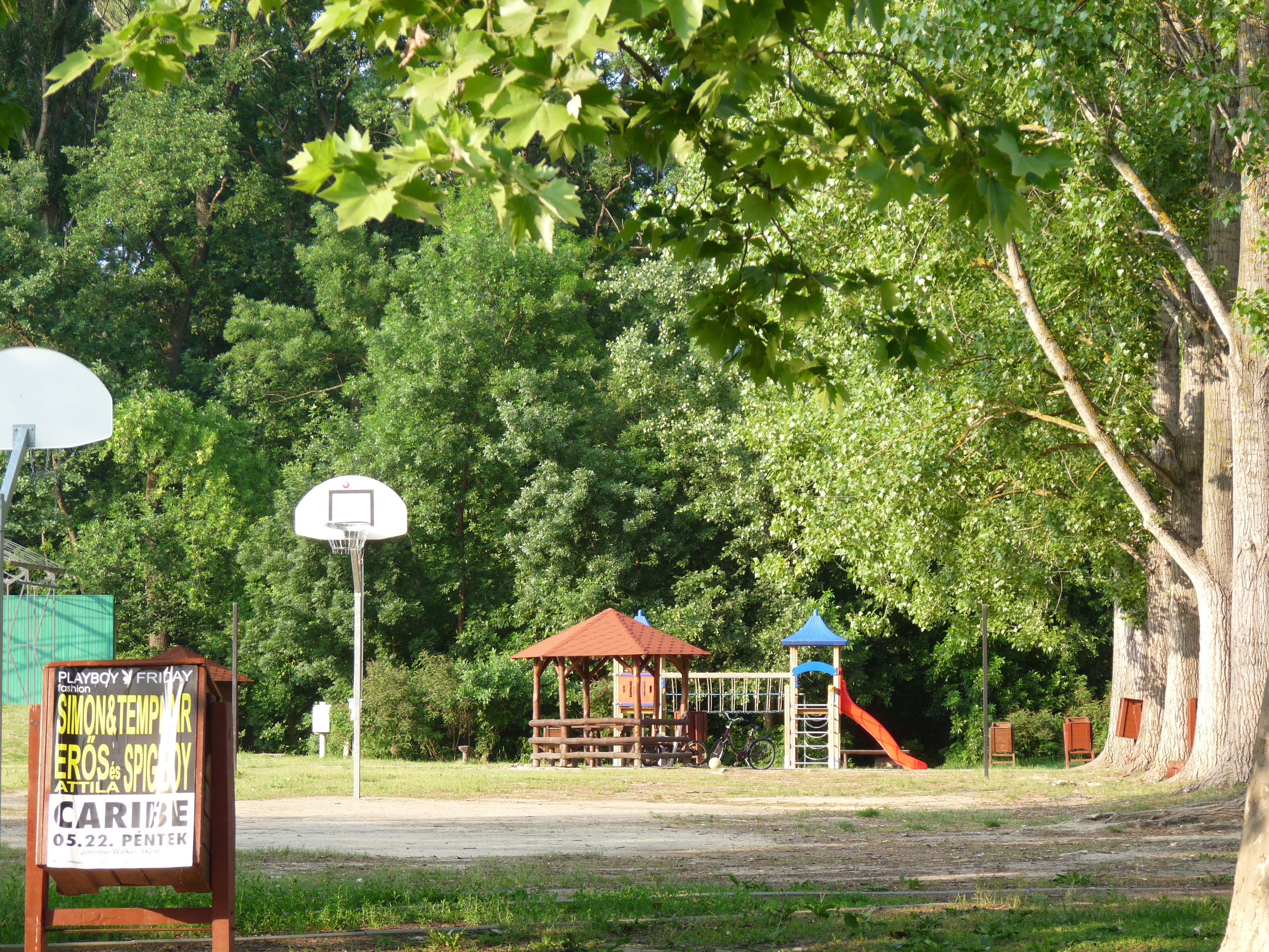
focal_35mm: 109
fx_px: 3996
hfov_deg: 18.0
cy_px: 476
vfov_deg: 13.6
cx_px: 634
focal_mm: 19.4
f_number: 4
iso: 100
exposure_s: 1/125
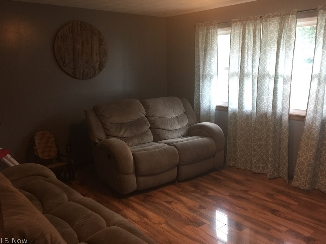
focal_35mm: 31
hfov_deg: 58.4
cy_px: 116
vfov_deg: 45.4
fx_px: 292
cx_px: 166
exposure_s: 1/10
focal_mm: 4.15
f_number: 2.2
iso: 125
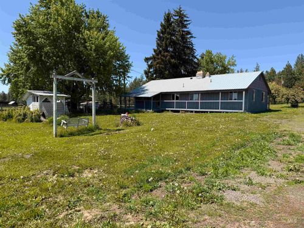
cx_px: 152
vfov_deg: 56.8
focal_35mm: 24
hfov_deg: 71.6
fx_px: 211
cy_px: 114
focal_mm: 6.76
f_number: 1.78
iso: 80
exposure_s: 1/2801
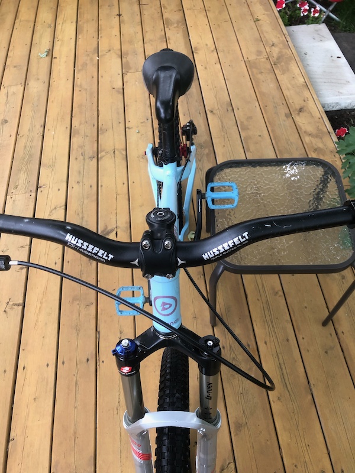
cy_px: 236
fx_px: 383
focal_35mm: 28
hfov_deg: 49.7
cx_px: 178
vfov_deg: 63.4
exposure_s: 1/24
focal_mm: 3.99
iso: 40
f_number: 1.8
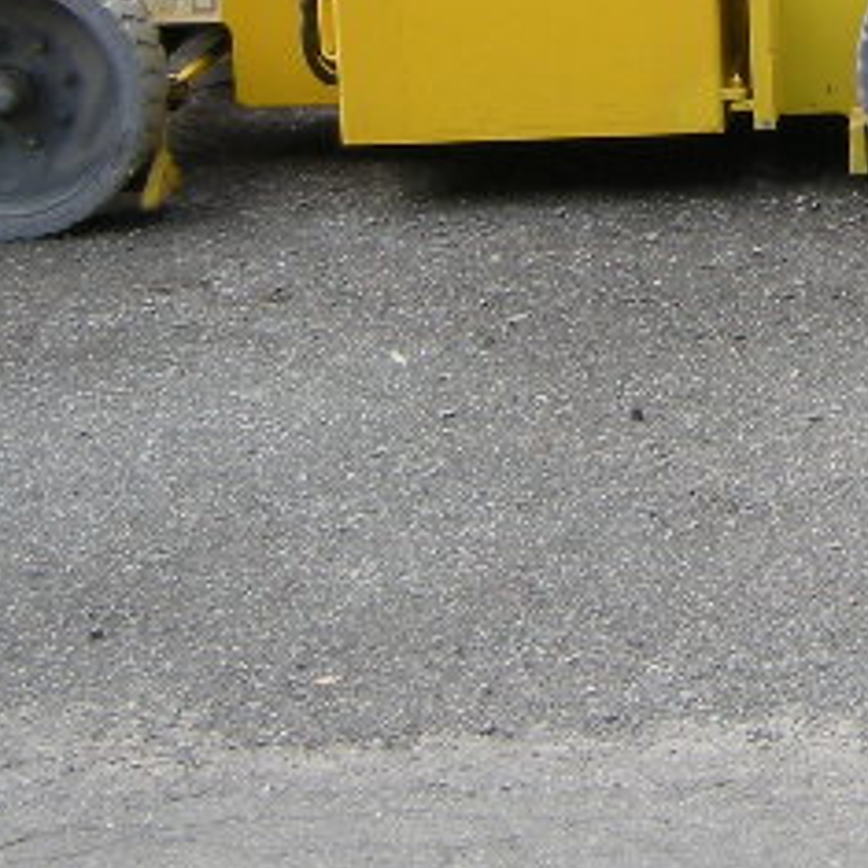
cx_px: 1200
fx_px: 3064
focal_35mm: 108
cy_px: -251
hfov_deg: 15.2
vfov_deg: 15.4
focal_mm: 4.7
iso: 64
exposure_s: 1/338
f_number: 2.8
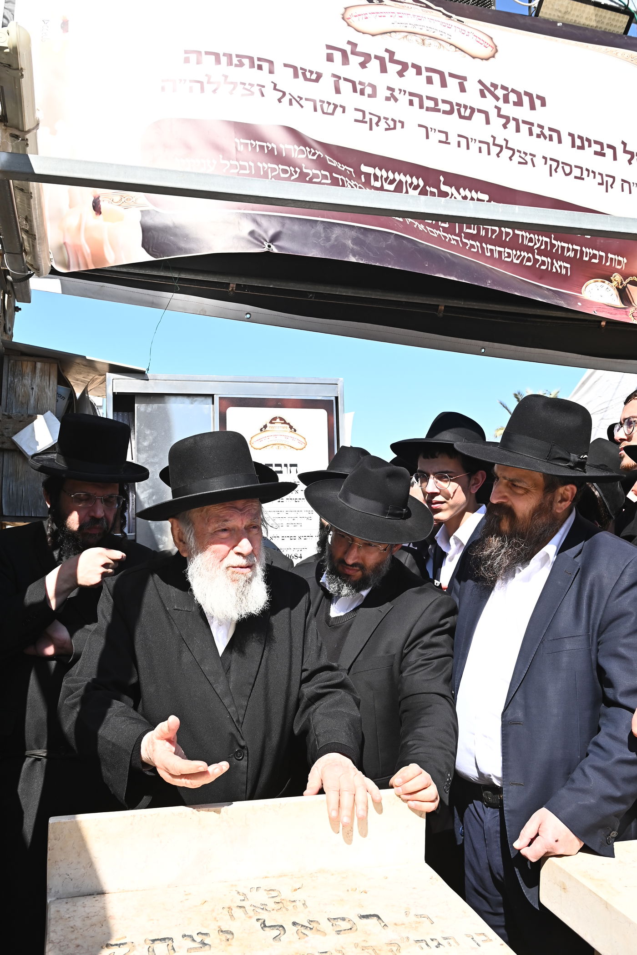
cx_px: 318
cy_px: 478
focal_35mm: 32
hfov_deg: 41.1
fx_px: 850
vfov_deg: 58.7
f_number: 9
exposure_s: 1/320
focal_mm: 32
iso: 320
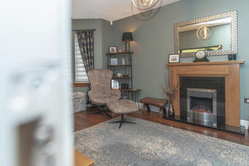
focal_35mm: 21
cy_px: 81
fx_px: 145
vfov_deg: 59.5
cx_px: 107
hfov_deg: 80.7
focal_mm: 18
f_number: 2.8
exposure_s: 1/60
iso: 250
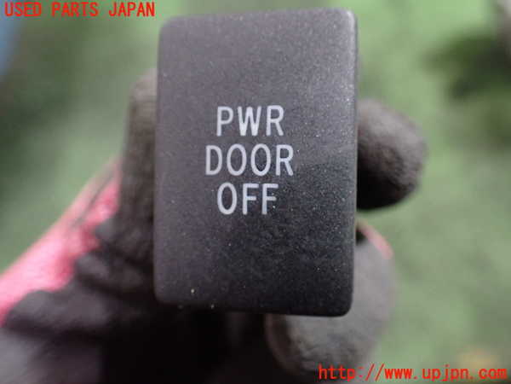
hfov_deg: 60.0
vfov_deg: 46.8
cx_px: 256
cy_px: 192
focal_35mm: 30
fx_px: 443
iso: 800
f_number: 2.3
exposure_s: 1/40
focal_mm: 5.4
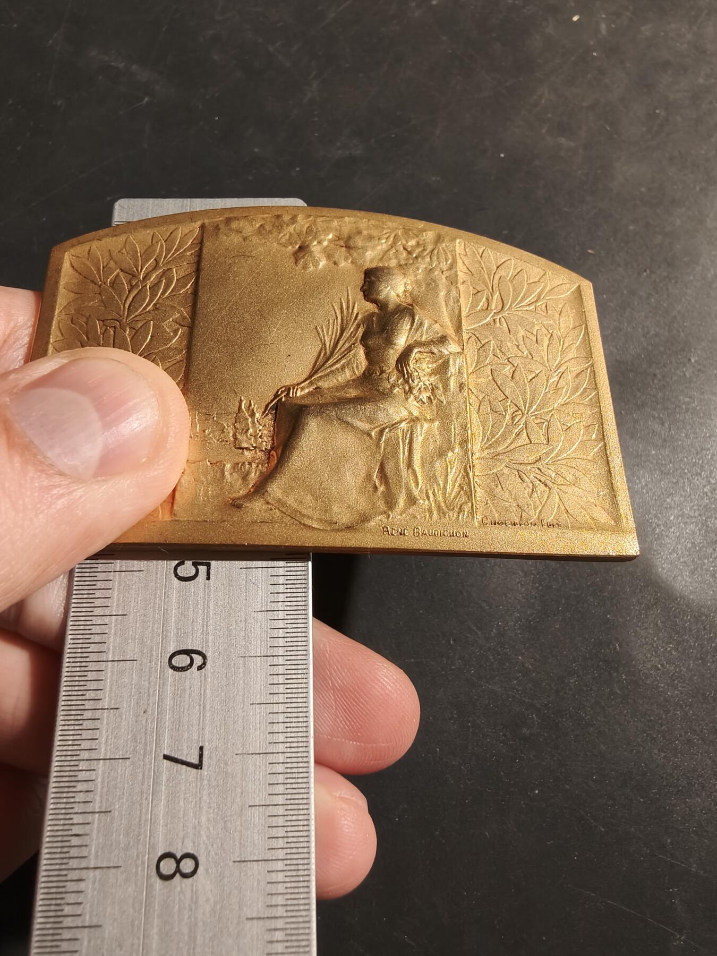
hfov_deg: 58.9
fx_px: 635
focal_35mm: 23
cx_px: 358
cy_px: 478
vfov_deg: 73.9
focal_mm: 2.32
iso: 200
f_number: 2
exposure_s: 1/100
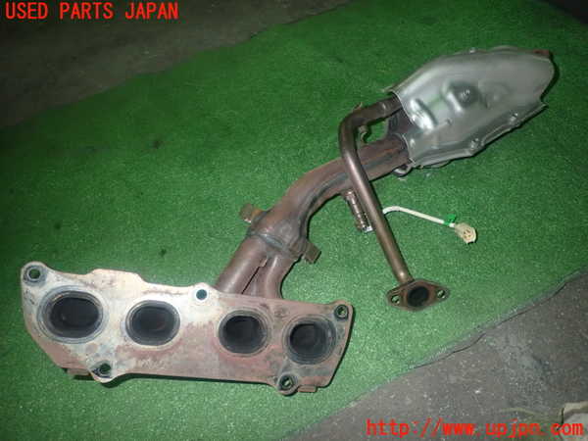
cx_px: 294
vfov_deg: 54.9
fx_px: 425
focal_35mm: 25
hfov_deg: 69.4
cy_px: 220
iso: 800
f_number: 5.6
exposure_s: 1/30
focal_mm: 4.5
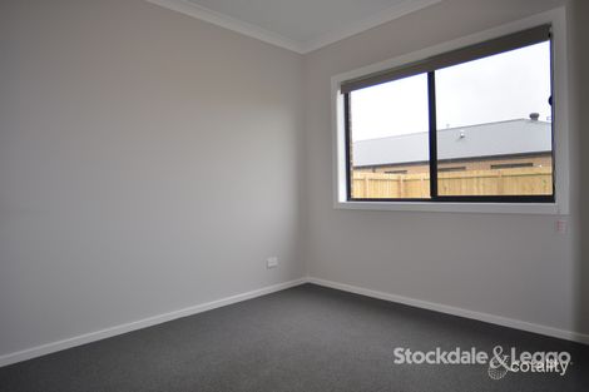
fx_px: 343
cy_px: 196
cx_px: 294
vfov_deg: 59.5
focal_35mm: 21
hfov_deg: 81.2
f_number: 3.2
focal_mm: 14
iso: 200
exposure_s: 1/200
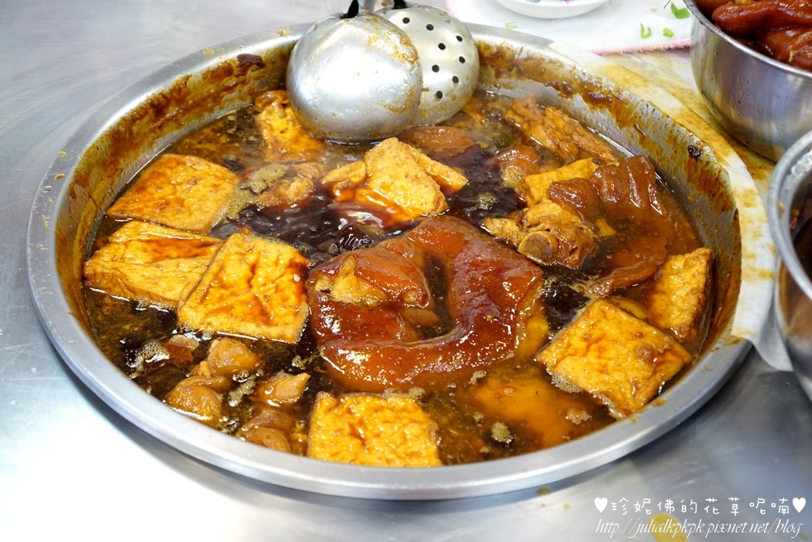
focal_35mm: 45
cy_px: 271
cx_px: 406
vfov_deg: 29.9
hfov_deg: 43.6
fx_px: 1015
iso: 1000
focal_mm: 30
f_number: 4
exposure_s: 1/60
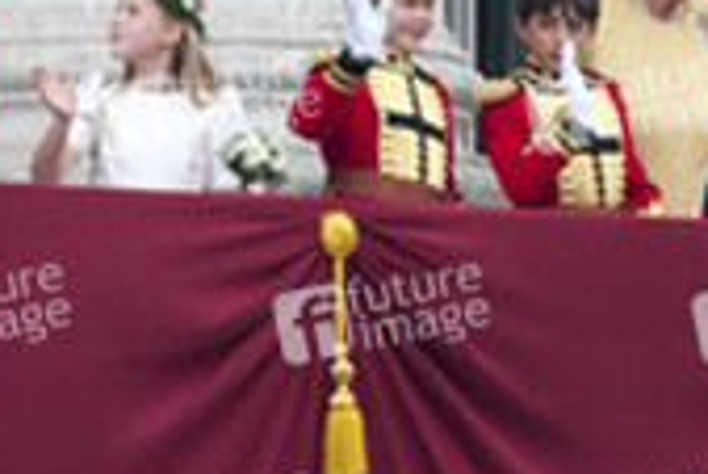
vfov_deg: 0.9
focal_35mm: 1597
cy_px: 210
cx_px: 687
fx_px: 31434
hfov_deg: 1.3
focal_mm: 400
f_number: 5.6
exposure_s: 1/1250
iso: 640
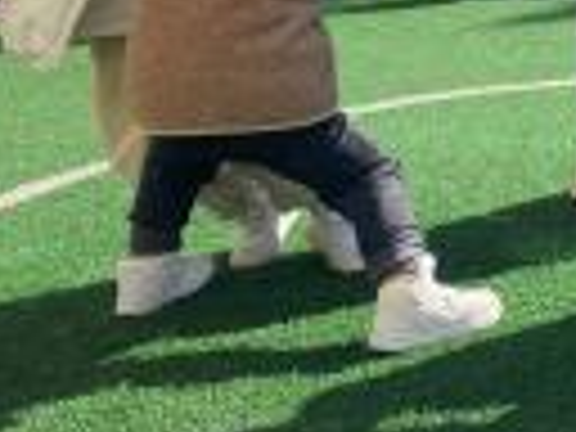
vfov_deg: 16.5
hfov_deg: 21.5
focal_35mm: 81
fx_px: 1348
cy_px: -225
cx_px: 774
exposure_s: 1/1362
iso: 32
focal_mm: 4.25
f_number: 1.8
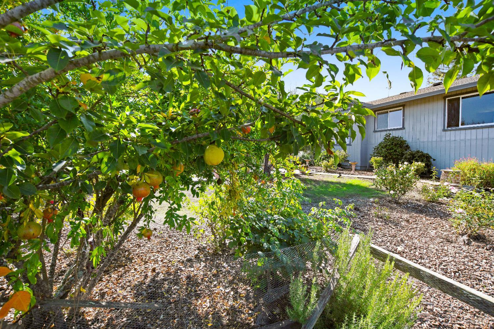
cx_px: 247
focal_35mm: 16
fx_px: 219
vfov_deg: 73.7
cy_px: 164
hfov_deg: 96.8
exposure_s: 1/200
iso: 100
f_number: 7.1
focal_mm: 11
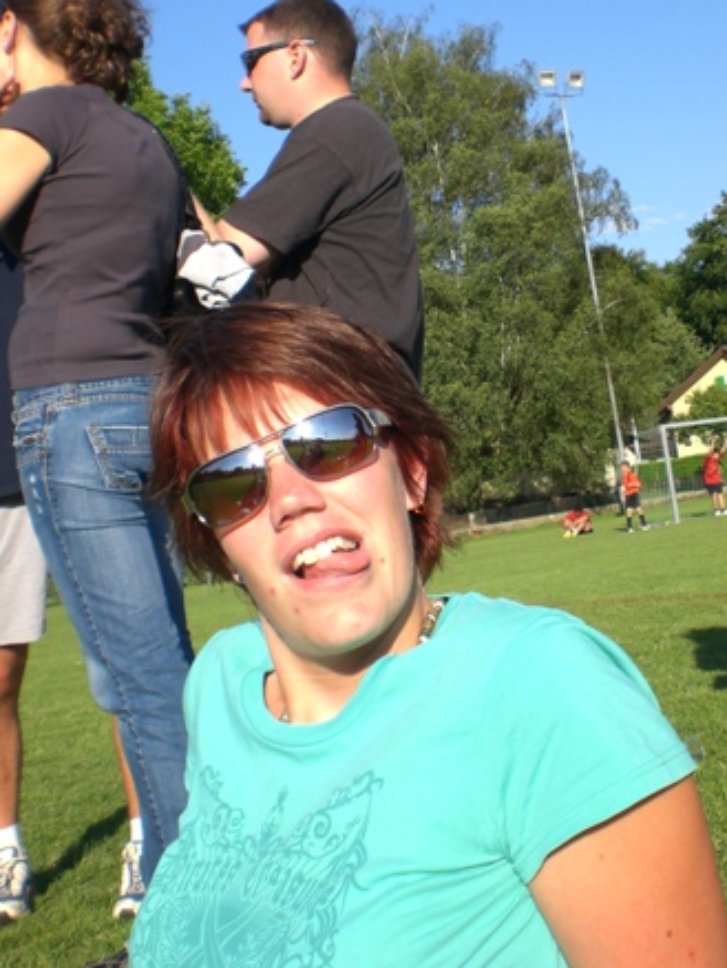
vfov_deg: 36.6
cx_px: 369
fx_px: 1455
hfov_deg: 28.1
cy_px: 356
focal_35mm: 52
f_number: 4.4
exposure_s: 1/320
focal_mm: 6.3
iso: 50
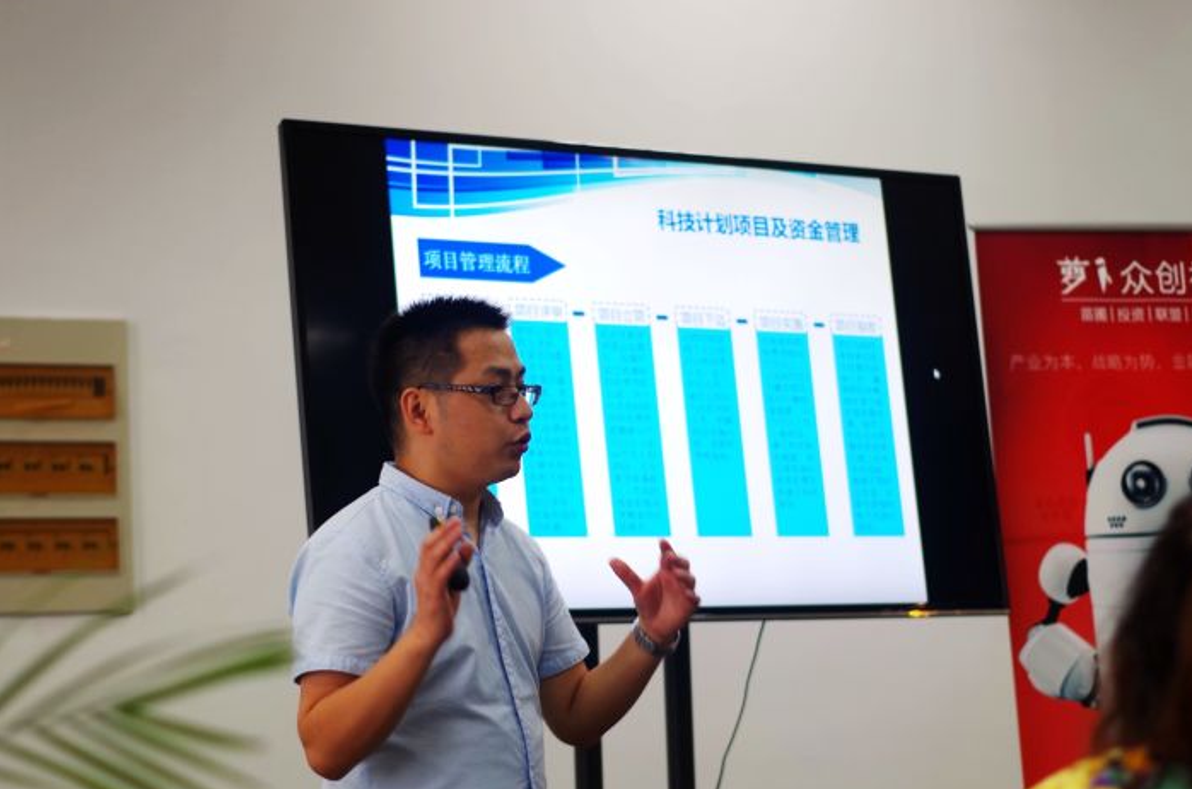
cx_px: 570
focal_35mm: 86
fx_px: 2841
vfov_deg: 15.8
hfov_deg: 23.7
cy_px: 439
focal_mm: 50
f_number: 2
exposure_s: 1/100
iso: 200
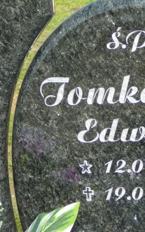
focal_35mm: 146
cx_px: 142
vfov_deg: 14.3
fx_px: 922
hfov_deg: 8.9
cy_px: 117
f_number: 3.9
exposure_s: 1/320
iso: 80
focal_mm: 14.1
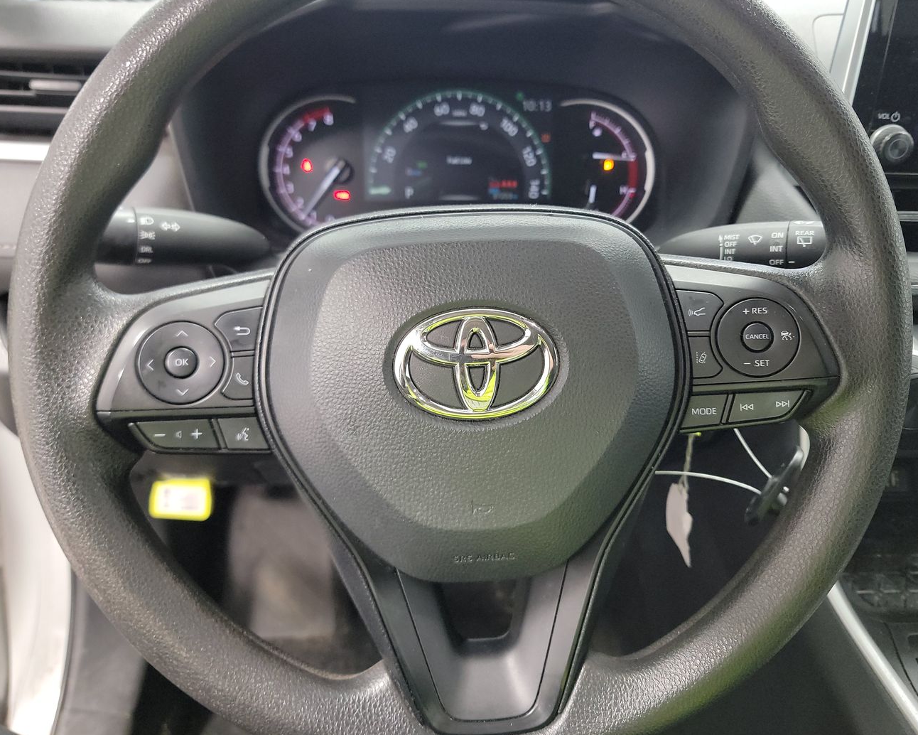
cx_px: 485
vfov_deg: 49.8
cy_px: 311
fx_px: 788
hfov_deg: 60.4
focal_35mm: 29
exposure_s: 1/59
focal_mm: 6.7
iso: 675
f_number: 1.8
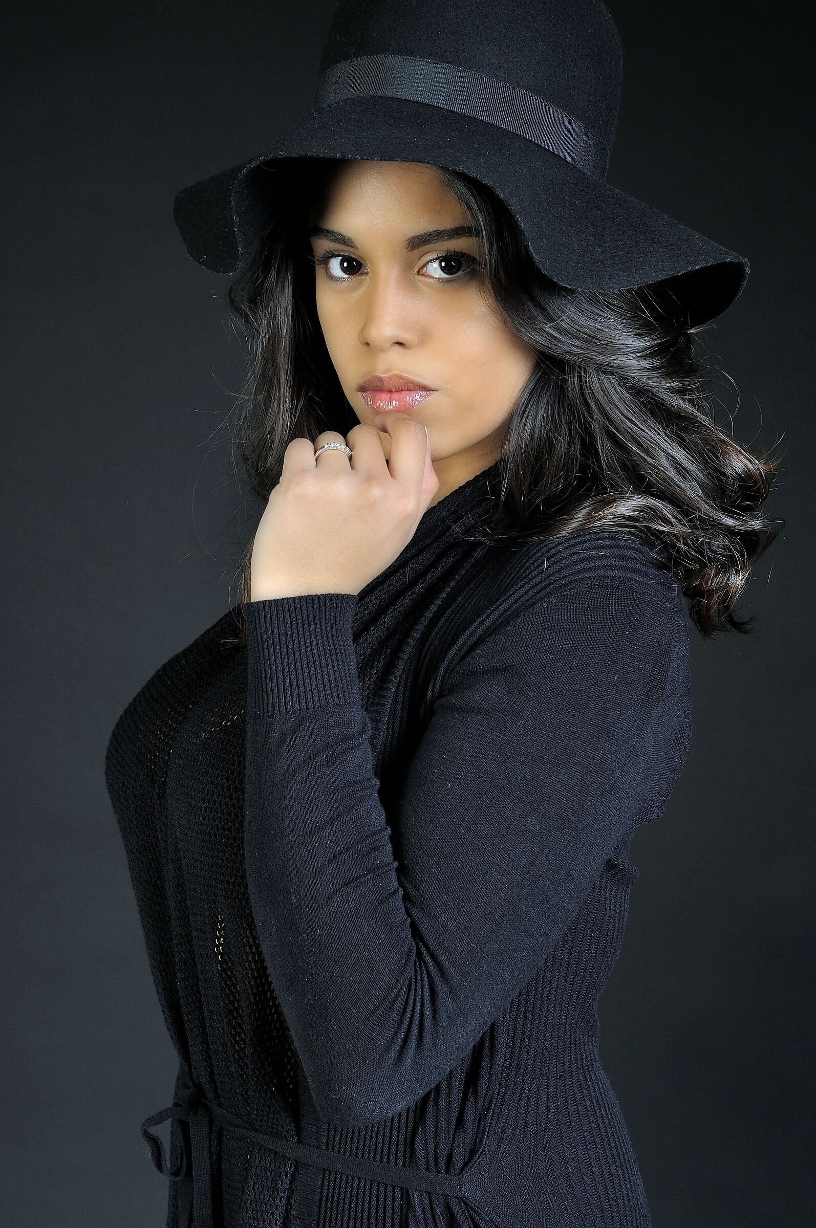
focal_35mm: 63
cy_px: 614
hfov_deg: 21.5
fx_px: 2147
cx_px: 408
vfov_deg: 31.9
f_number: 8
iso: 200
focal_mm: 42
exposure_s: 1/125
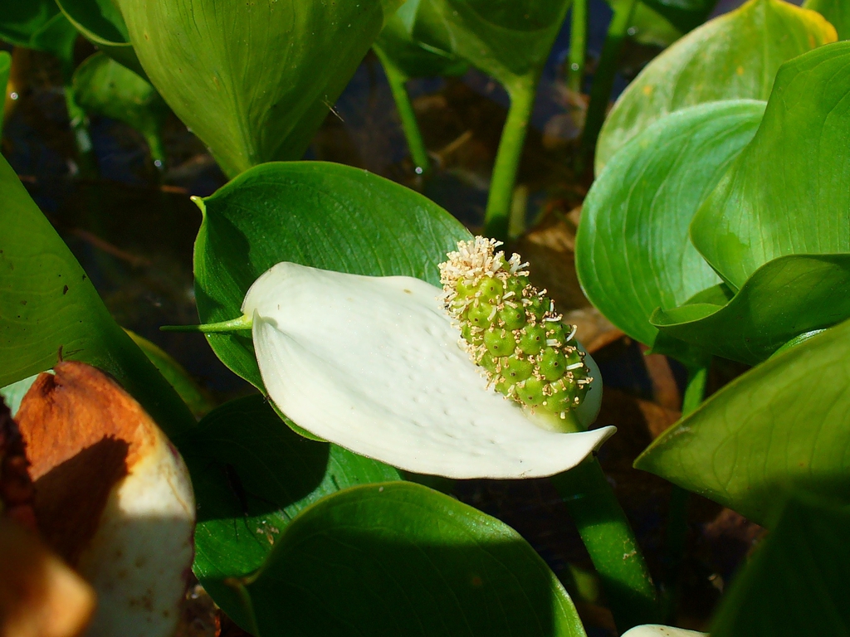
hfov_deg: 50.1
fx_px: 909
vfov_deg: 38.7
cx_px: 425
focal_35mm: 37
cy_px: 318
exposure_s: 1/400
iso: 64
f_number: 5.6
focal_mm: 6.1
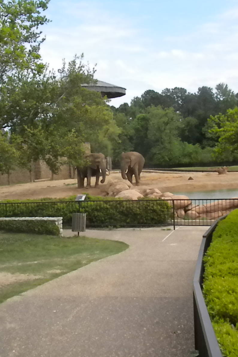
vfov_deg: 38.2
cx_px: 105
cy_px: 179
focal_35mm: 52
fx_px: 516
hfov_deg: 26.0
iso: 640
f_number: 10
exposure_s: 1/597
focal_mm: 6.6
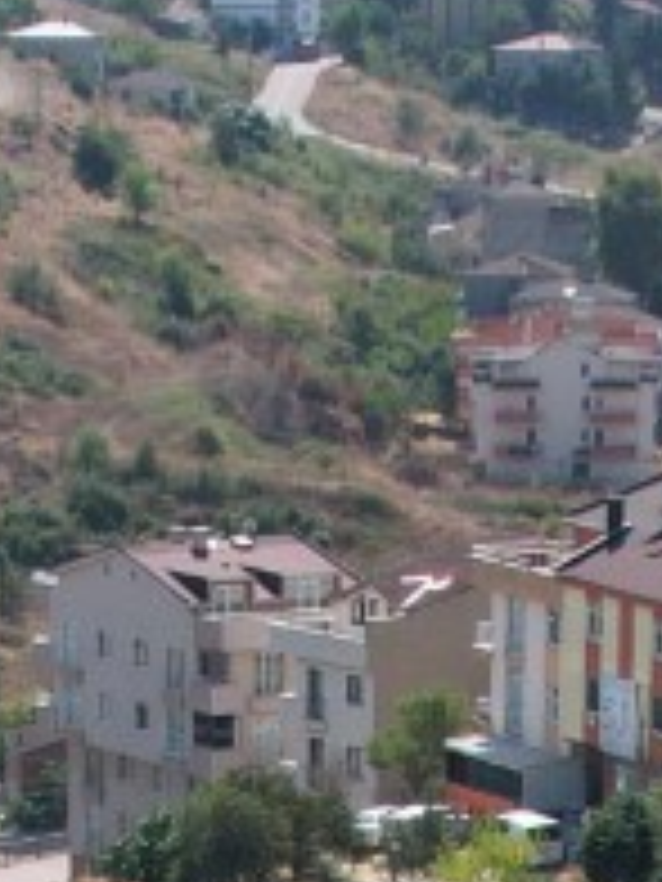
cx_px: 338
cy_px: 2218
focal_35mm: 175
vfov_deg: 9.8
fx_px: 4462
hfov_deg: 8.5
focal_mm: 8.38
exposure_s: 1/2000
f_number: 2.8
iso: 140
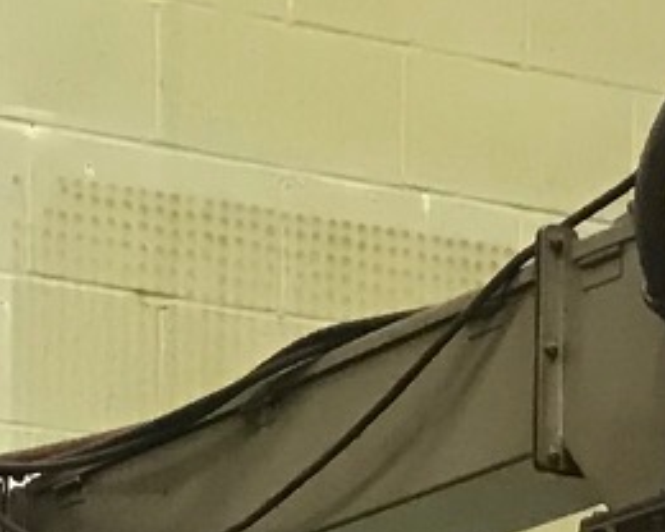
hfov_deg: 9.1
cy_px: 1624
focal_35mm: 212
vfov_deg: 6.6
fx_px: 4172
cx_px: 202
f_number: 1.8
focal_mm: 3.99
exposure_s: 1/15
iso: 50
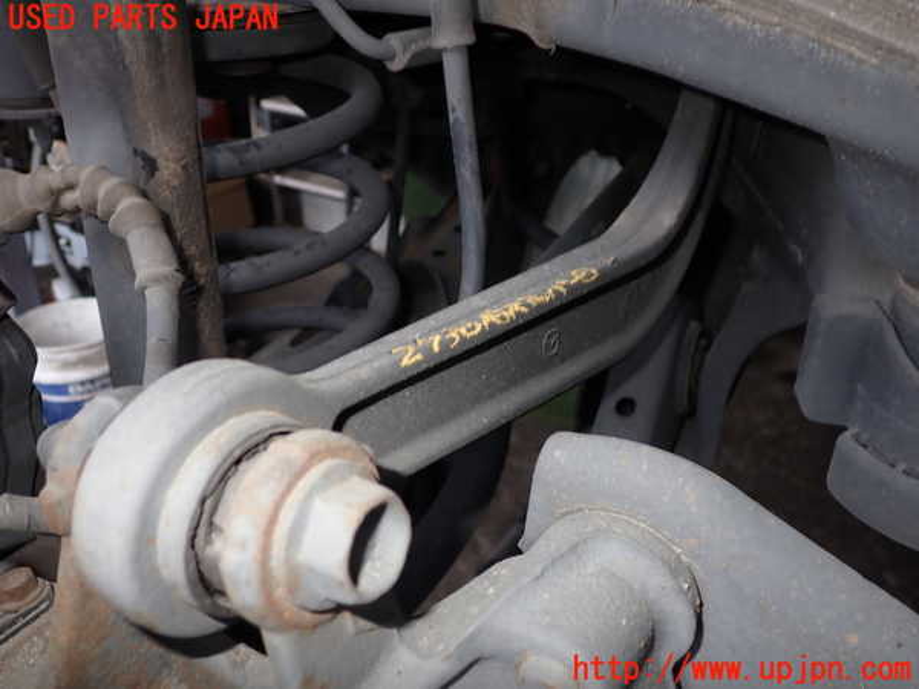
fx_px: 796
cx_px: 460
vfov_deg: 46.8
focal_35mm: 30
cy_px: 344
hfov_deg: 60.0
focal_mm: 5.4
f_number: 6.3
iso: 100
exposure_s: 1/30
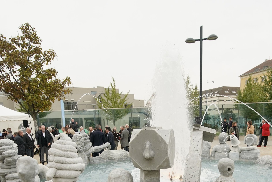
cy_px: 180
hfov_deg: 55.0
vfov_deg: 35.4
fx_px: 257
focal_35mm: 34
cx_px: 173
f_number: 5.6
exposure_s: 1/400
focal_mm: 16
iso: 500
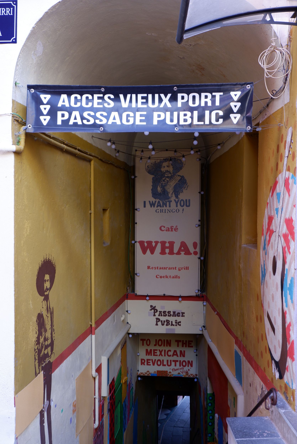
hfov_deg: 32.7
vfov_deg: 47.4
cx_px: 148
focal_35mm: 41
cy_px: 222
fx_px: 507
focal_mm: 27.1
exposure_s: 1/40
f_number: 4.4
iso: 320
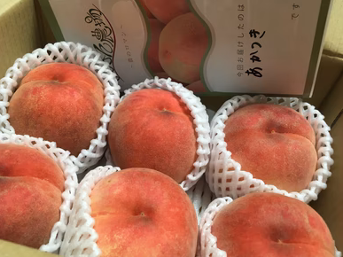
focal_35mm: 30
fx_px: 297
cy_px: 131
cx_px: 168
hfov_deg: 60.0
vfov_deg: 46.8
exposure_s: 1/30
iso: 50
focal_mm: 4.15
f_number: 2.2
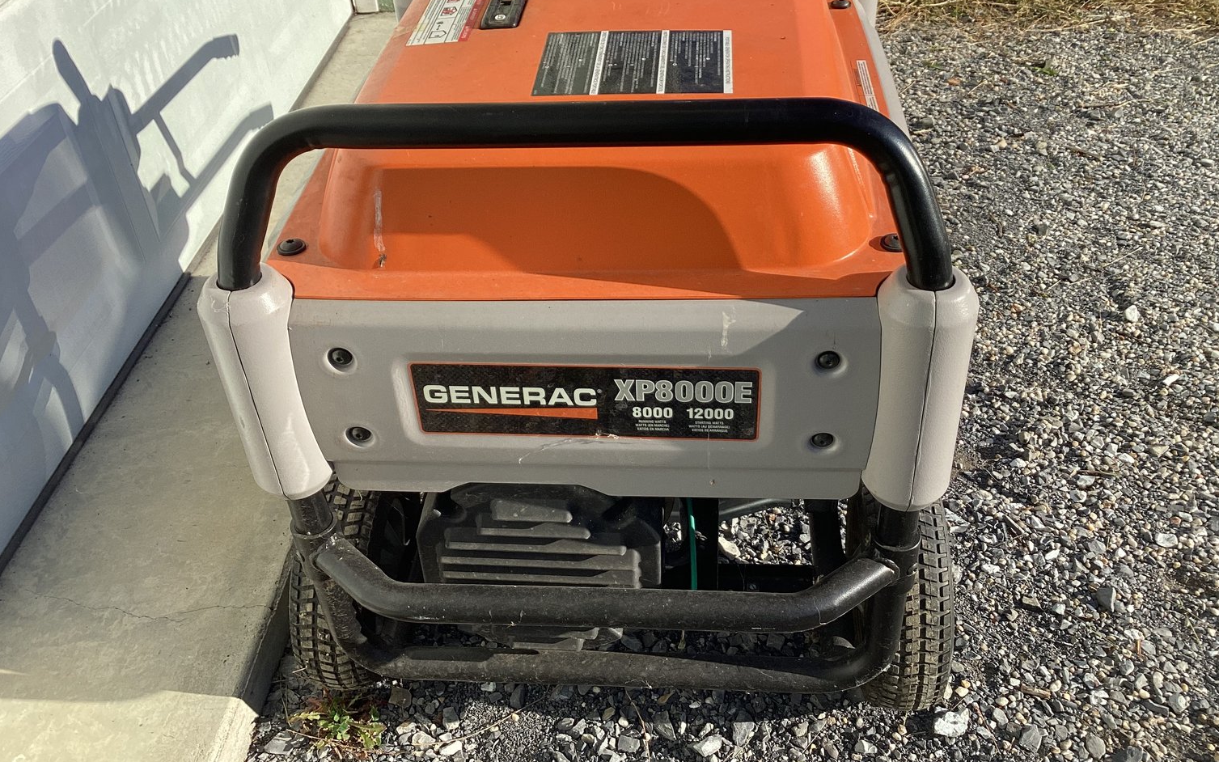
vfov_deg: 38.2
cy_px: 306
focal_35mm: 33
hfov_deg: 58.1
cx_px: 610
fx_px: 1096
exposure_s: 1/876
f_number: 2.4
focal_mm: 3.3
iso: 25
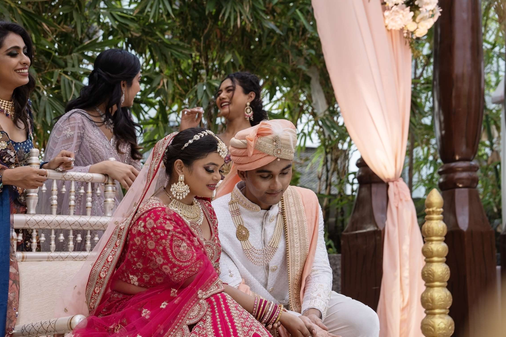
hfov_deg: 32.8
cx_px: 199
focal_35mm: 61
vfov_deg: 22.3
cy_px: 155
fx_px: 857
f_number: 4
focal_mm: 48
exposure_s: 1/250
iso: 400
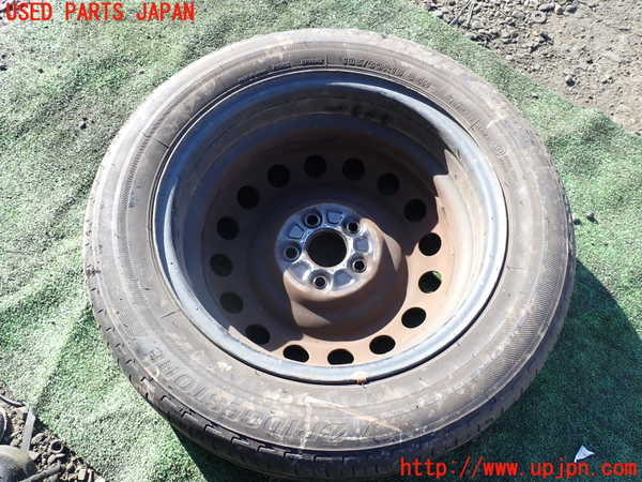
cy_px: 241
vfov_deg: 46.8
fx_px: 556
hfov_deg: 60.0
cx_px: 321
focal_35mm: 30
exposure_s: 1/160
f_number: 3.2
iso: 100
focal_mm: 5.4
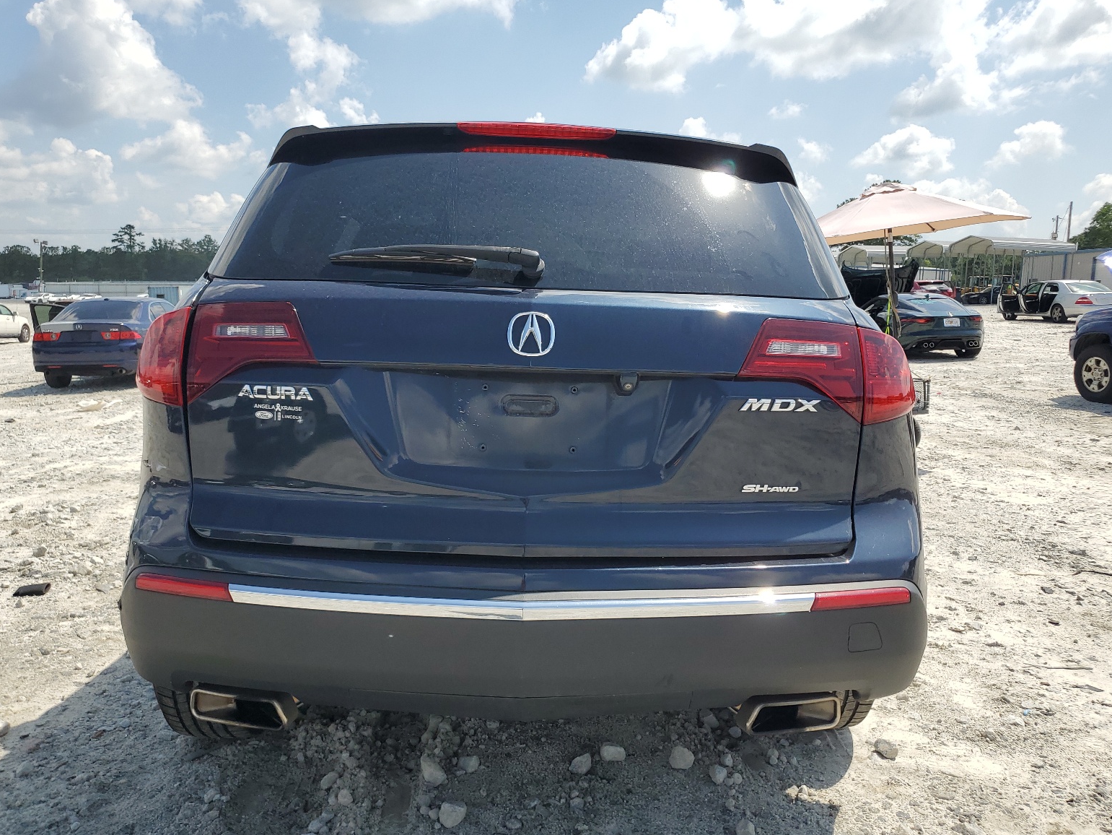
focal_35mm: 27
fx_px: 867
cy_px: 419
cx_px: 551
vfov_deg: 51.4
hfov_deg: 65.3
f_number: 1.5
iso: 50
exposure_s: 1/3333
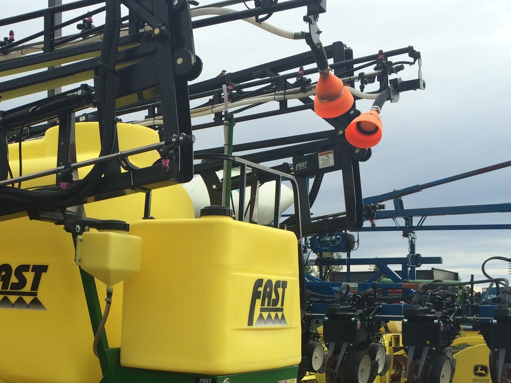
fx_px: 782
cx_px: 84
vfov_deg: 27.1
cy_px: 295
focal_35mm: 53
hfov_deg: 34.8
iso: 32
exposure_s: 1/820
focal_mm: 4.15
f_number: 2.2
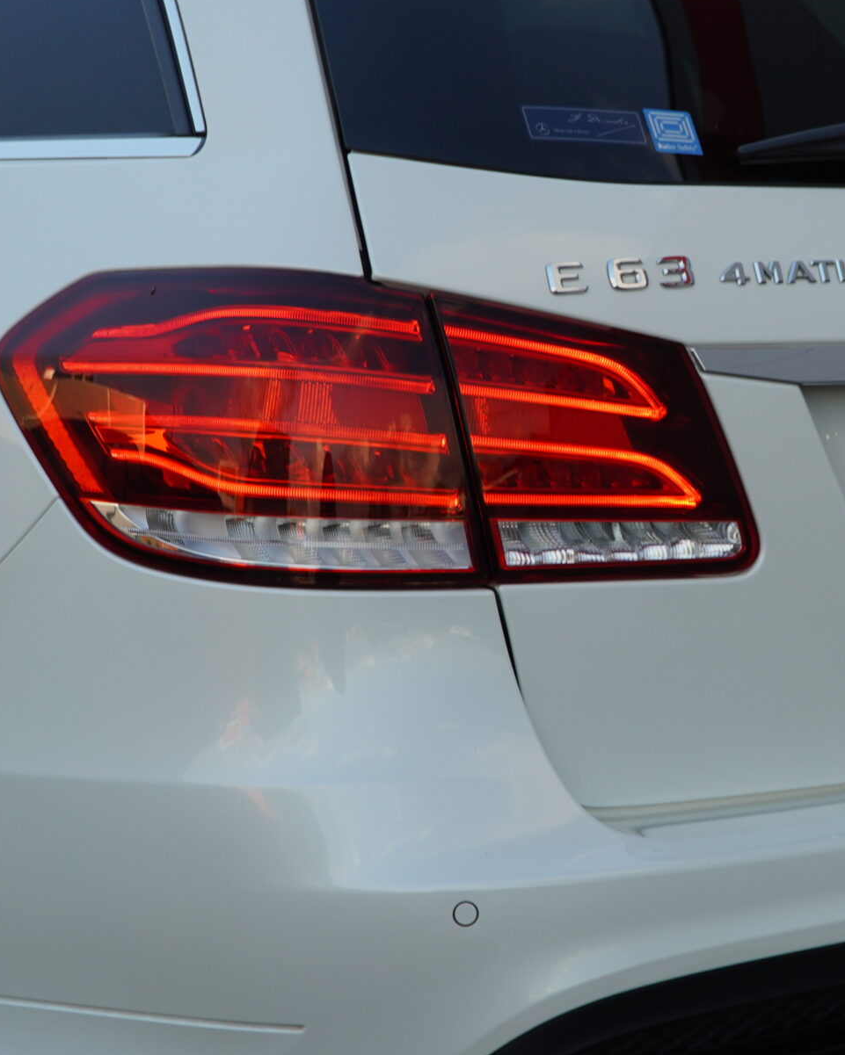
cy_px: 435
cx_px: 712
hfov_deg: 18.1
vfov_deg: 22.7
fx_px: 2626
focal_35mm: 84
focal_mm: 28
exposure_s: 1/160
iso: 160
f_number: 4
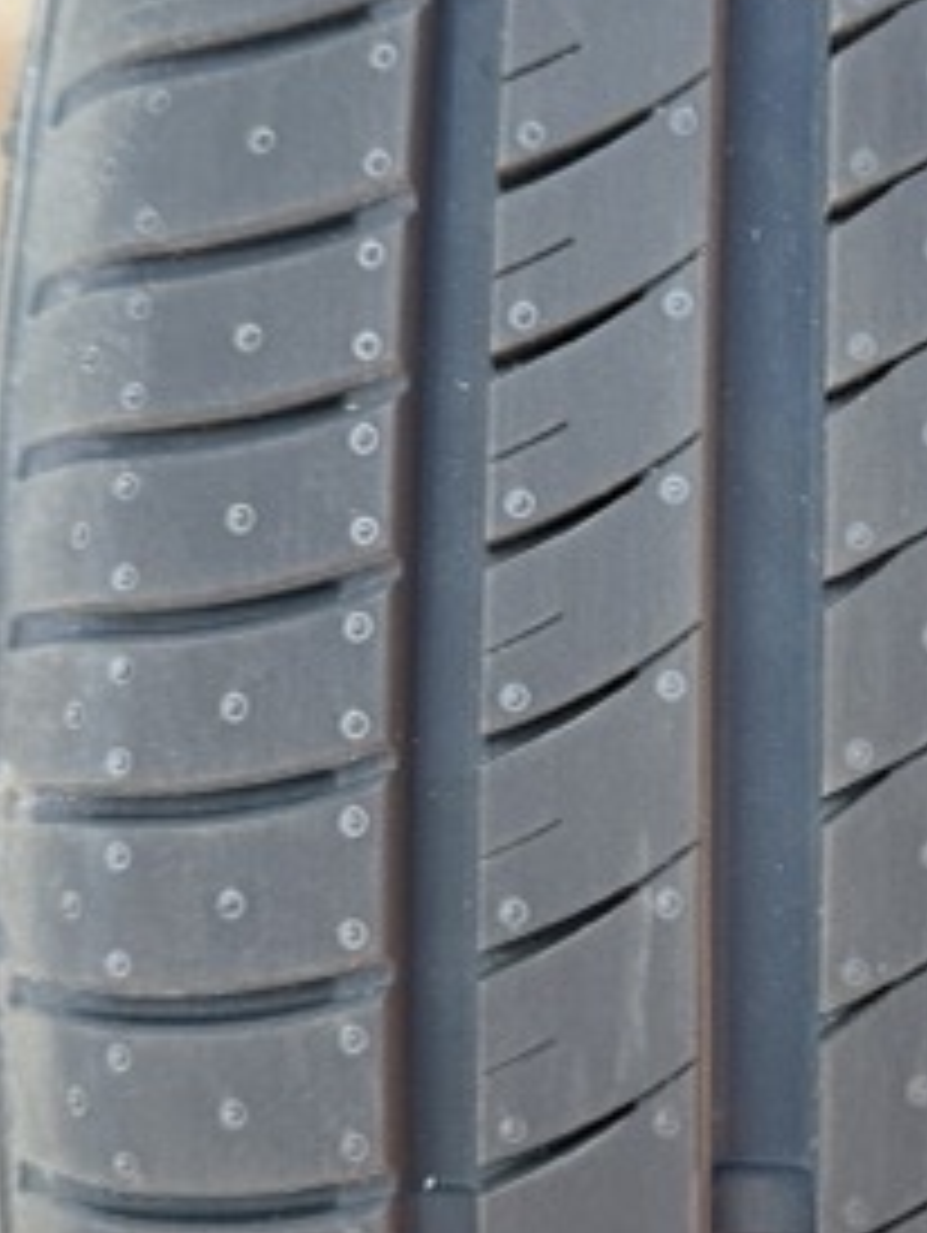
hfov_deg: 24.9
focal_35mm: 56
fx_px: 1996
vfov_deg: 34.3
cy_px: 594
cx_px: 927
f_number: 1.78
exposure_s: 1/251
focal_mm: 6.76
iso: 100
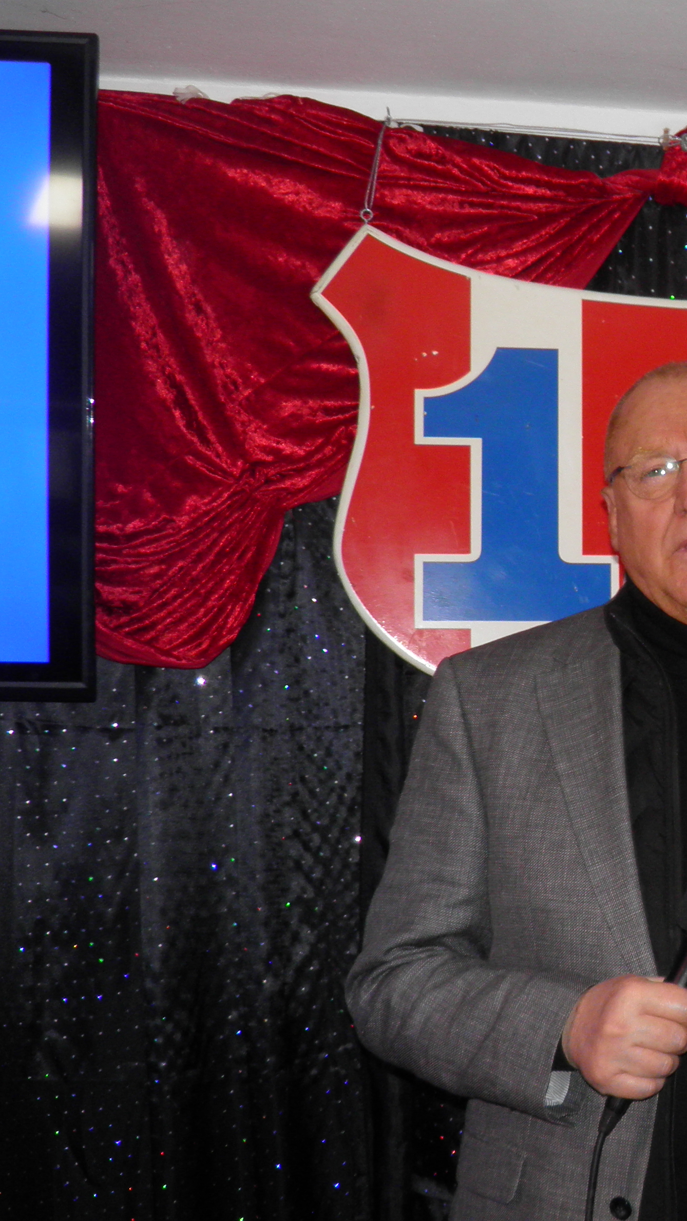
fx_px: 1781
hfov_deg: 20.9
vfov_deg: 37.8
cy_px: 641
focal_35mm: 55
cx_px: 742
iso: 100
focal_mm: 4.9
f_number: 2.8
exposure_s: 1/30
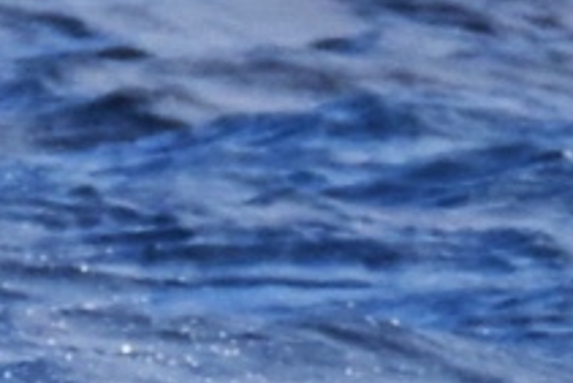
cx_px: -720
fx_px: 49820
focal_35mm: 3128
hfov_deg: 0.7
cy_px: 705
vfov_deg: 0.4
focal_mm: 440
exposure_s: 1/1600
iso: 400
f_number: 6.3
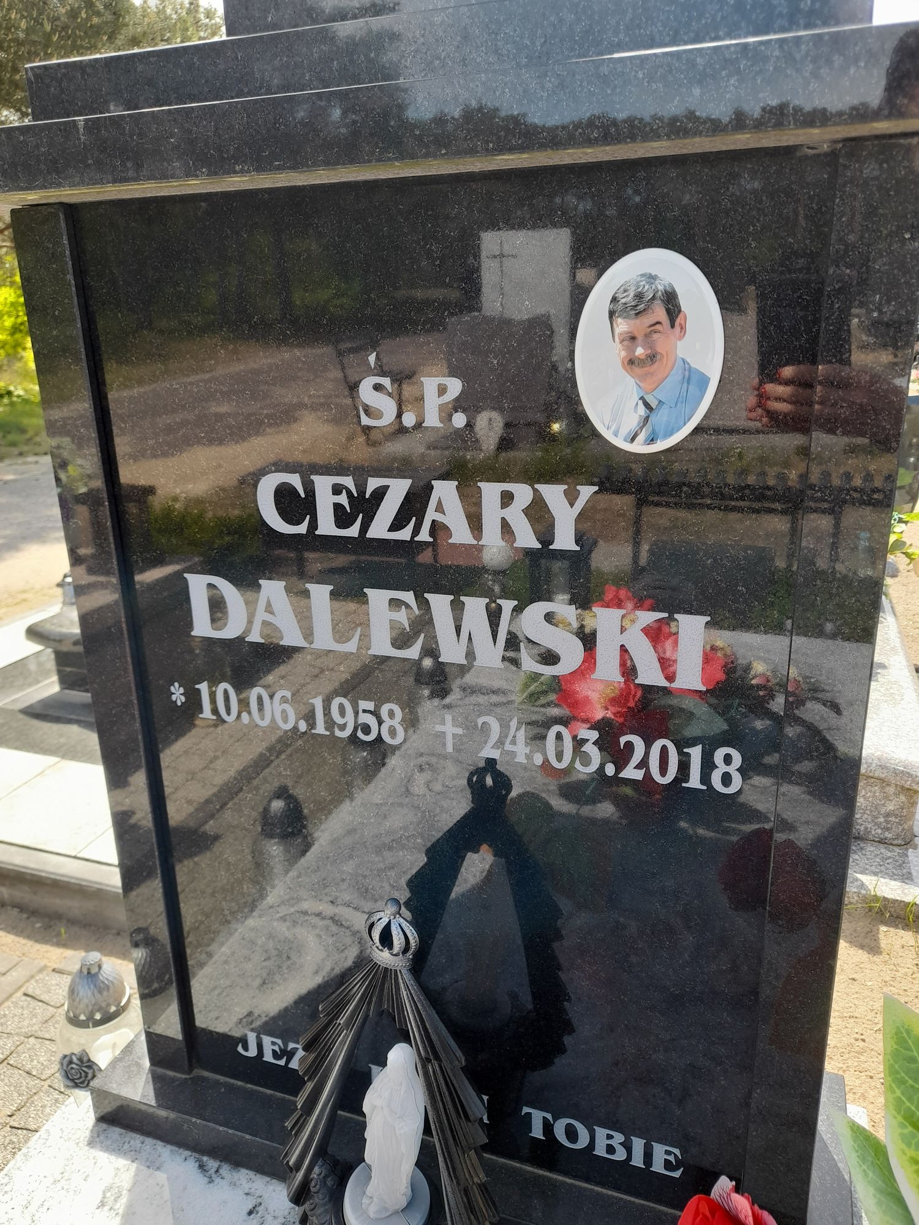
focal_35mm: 25
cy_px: 612
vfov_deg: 69.4
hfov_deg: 54.9
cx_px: 460
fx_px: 885
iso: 25
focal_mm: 4.6
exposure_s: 1/100
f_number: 2
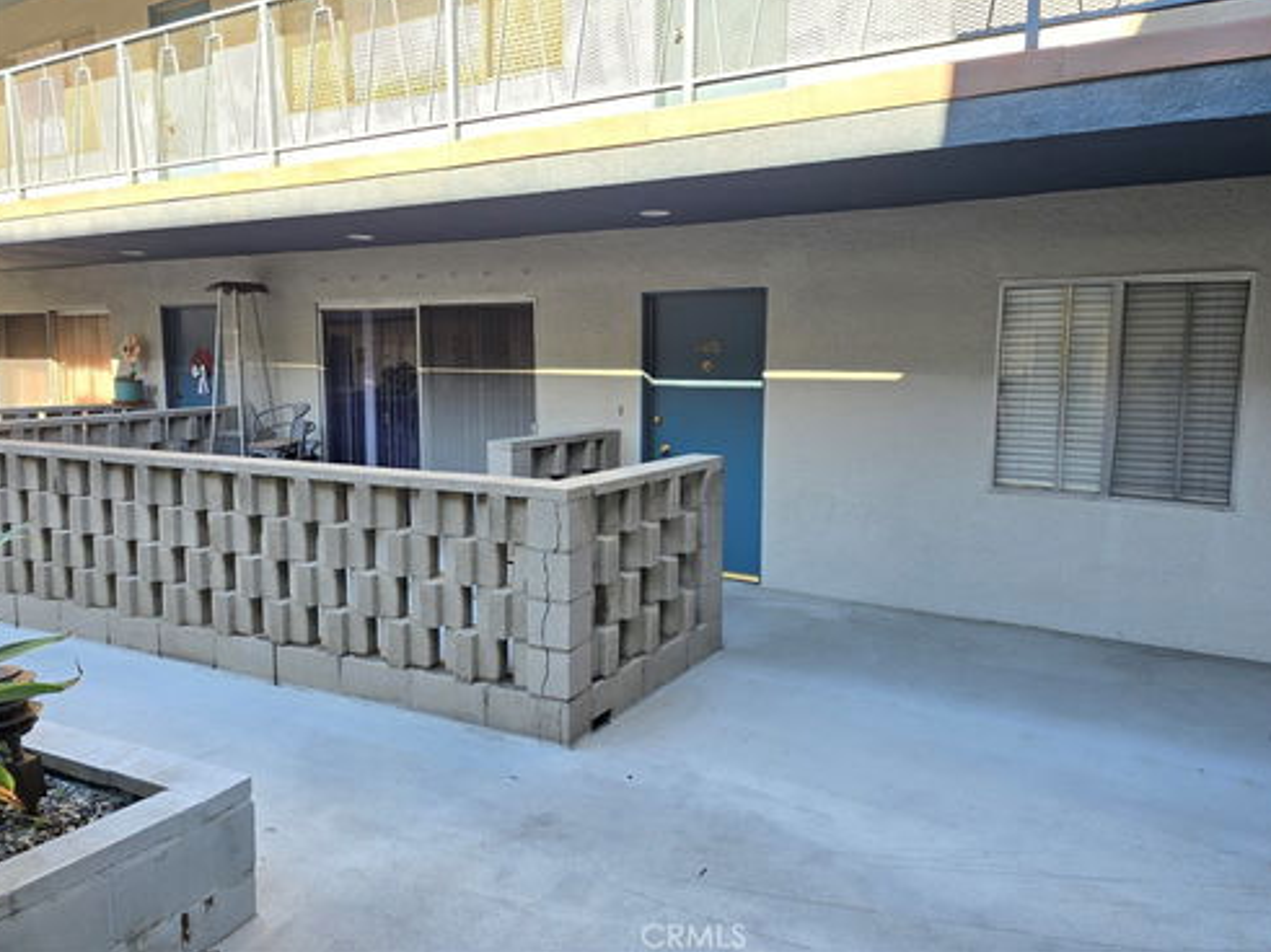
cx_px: 645
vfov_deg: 56.8
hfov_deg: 71.6
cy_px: 458
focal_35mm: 24
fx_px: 881
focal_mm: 6.3
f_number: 1.7
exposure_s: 1/180
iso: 32
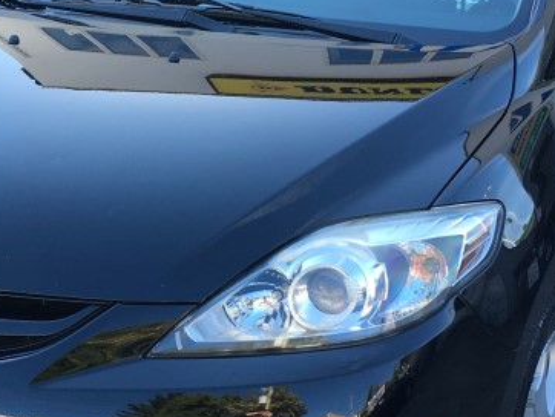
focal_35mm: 82
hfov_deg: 23.7
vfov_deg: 18.0
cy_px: 164
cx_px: 173
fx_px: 1316
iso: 25
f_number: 2.2
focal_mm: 4.15
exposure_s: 1/151
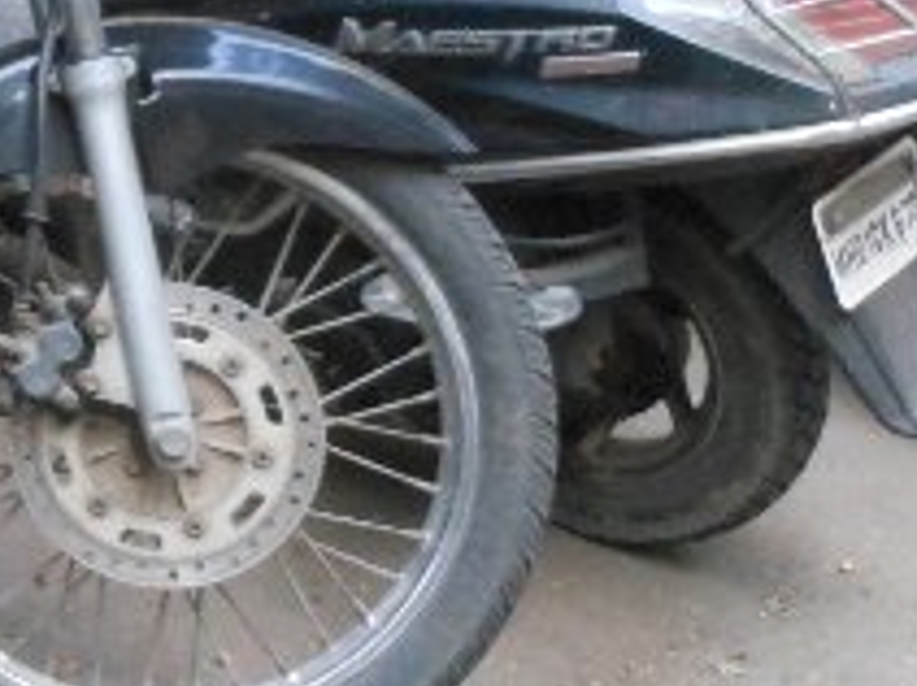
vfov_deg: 13.9
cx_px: -595
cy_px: 217
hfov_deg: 16.3
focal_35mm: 106
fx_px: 2806
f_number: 3.7
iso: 400
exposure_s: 1/160
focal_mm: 5
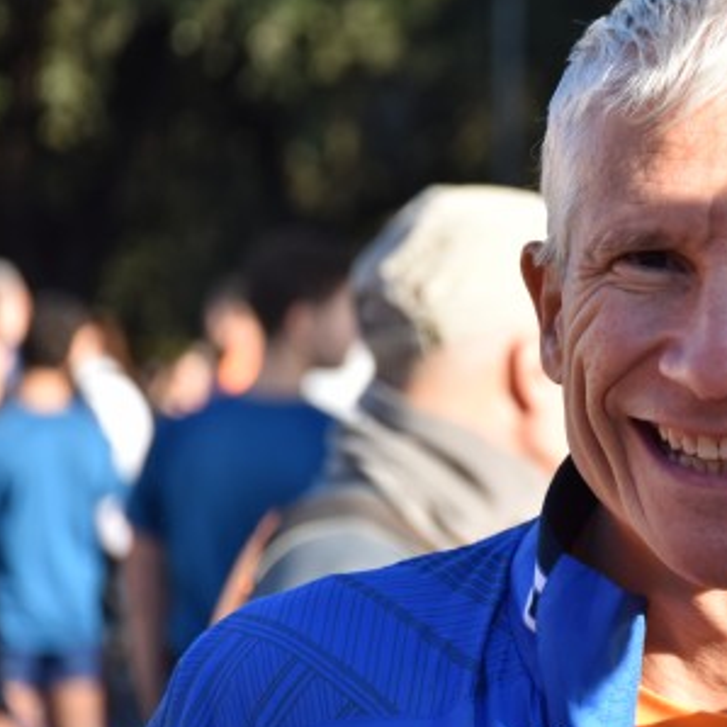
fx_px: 6083
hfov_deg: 6.8
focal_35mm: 256
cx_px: 598
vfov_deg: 6.8
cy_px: 389
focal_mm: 100
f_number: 5.6
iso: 500
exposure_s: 1/800
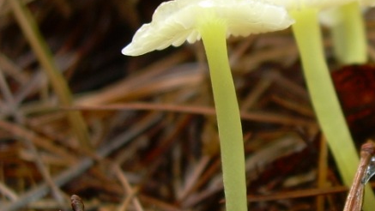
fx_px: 965
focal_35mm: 97
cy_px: 46
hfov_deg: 21.8
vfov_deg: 12.4
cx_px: 288
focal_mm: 6.3
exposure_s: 1/3.4
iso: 50
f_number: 2.8
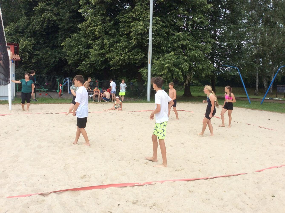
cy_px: 106
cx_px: 142
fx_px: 263
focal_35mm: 32
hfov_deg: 56.9
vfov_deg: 44.0
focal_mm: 3.3
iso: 32
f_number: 2.4
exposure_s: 1/525
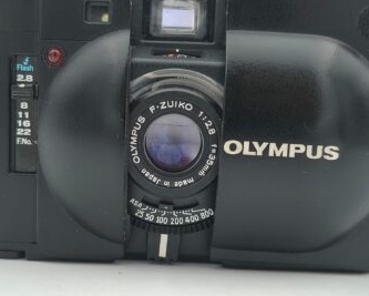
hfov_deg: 50.0
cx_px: 154
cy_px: 109
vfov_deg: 40.9
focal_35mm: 36
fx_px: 394
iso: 100
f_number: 1.8
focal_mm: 5.56
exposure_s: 1/391
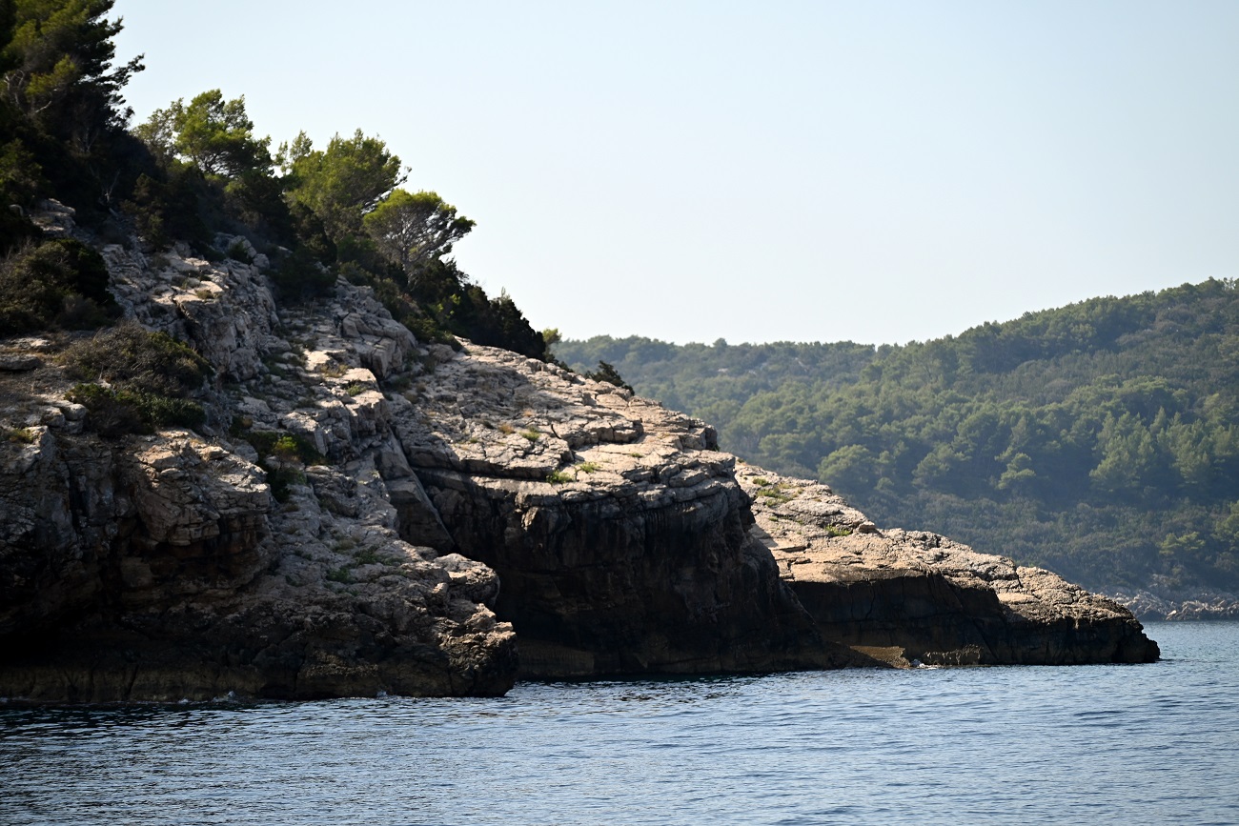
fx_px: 4819
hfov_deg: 14.7
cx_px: 620
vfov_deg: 9.8
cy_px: 413
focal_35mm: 140
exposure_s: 1/1000
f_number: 5.6
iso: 180
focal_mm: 140
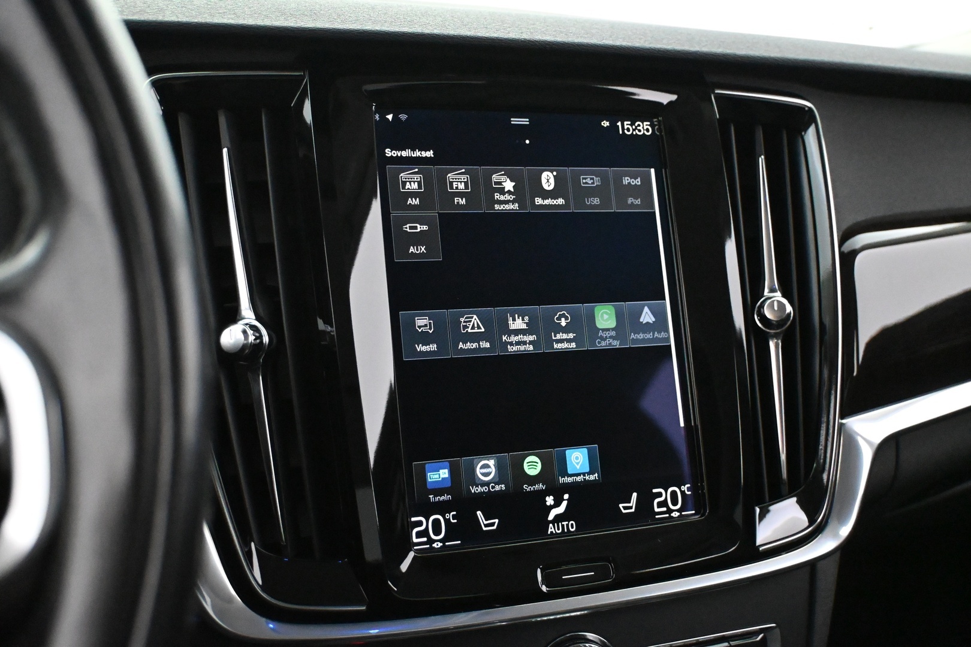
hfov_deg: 48.7
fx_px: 1072
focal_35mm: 40
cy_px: 324
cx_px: 486
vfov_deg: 33.6
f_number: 4.5
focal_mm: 26.5
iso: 10000
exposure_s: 1/60
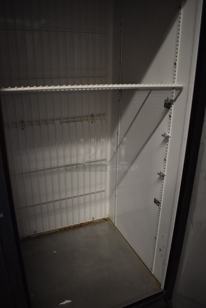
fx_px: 231
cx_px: 103
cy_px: 154
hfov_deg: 48.0
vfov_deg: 67.3
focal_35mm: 27
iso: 1600
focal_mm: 18
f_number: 3.5
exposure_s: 1/125
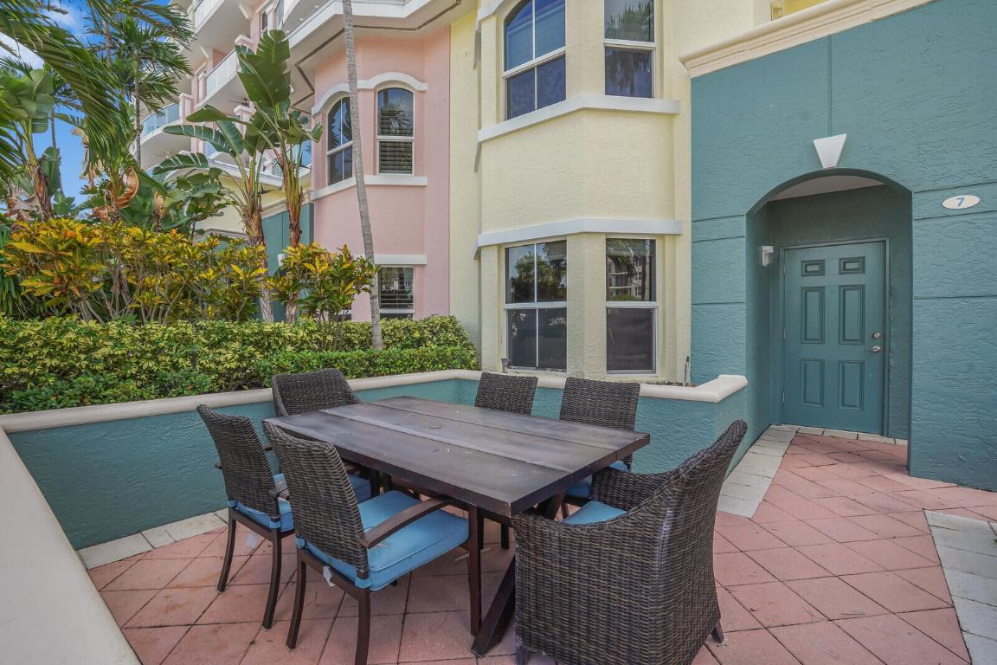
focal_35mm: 16
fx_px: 443
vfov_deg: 73.7
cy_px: 332
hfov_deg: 96.7
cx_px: 498
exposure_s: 1/400
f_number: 8
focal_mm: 16
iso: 800
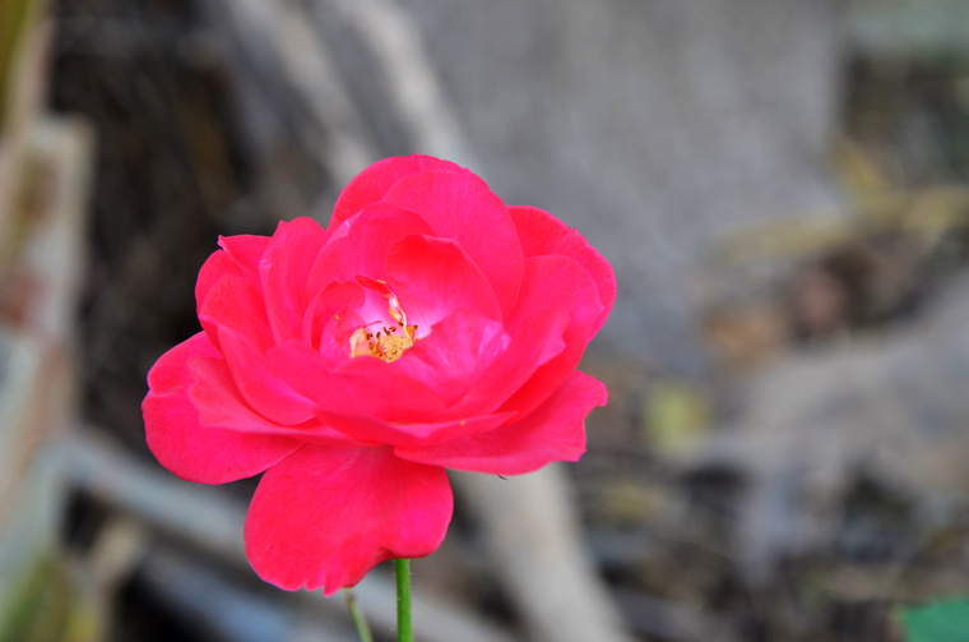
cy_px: 321
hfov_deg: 19.5
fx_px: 2820
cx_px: 484
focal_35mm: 105
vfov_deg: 13.0
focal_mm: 70
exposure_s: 1/8
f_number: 8
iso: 100
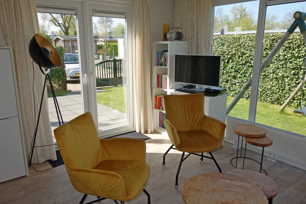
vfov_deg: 46.4
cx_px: 153
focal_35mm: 28
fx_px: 238
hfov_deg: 65.5
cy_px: 102
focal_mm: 10.4
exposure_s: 1/160
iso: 125
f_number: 5.6
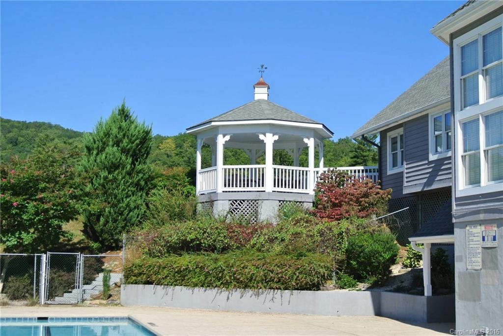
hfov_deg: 35.6
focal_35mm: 56
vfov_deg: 24.2
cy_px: 168
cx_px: 252
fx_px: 783
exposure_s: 1/800
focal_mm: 21.1
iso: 100
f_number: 5
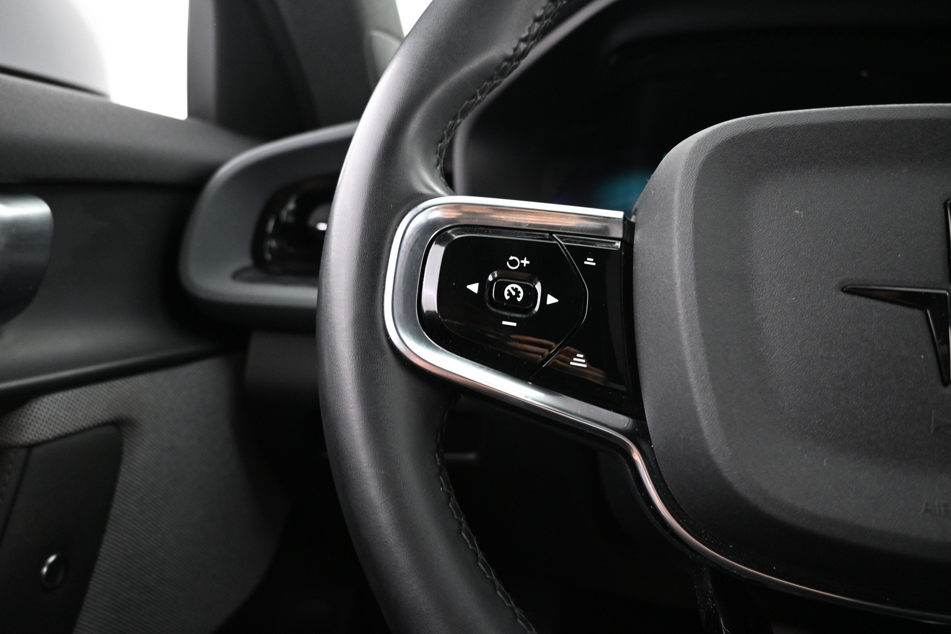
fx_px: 634
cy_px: 317
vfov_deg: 53.1
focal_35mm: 24
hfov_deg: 73.7
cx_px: 476
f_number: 3.5
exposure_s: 1/13
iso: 1600
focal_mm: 16
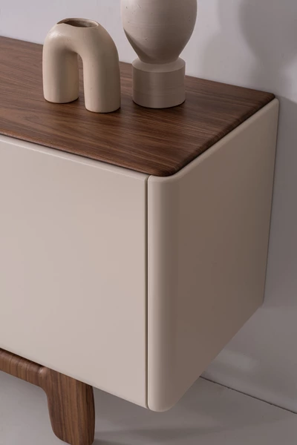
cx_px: 148
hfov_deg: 19.5
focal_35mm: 70
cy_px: 222
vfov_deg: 28.8
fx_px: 866
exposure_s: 1/125
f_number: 11
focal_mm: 70
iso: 100
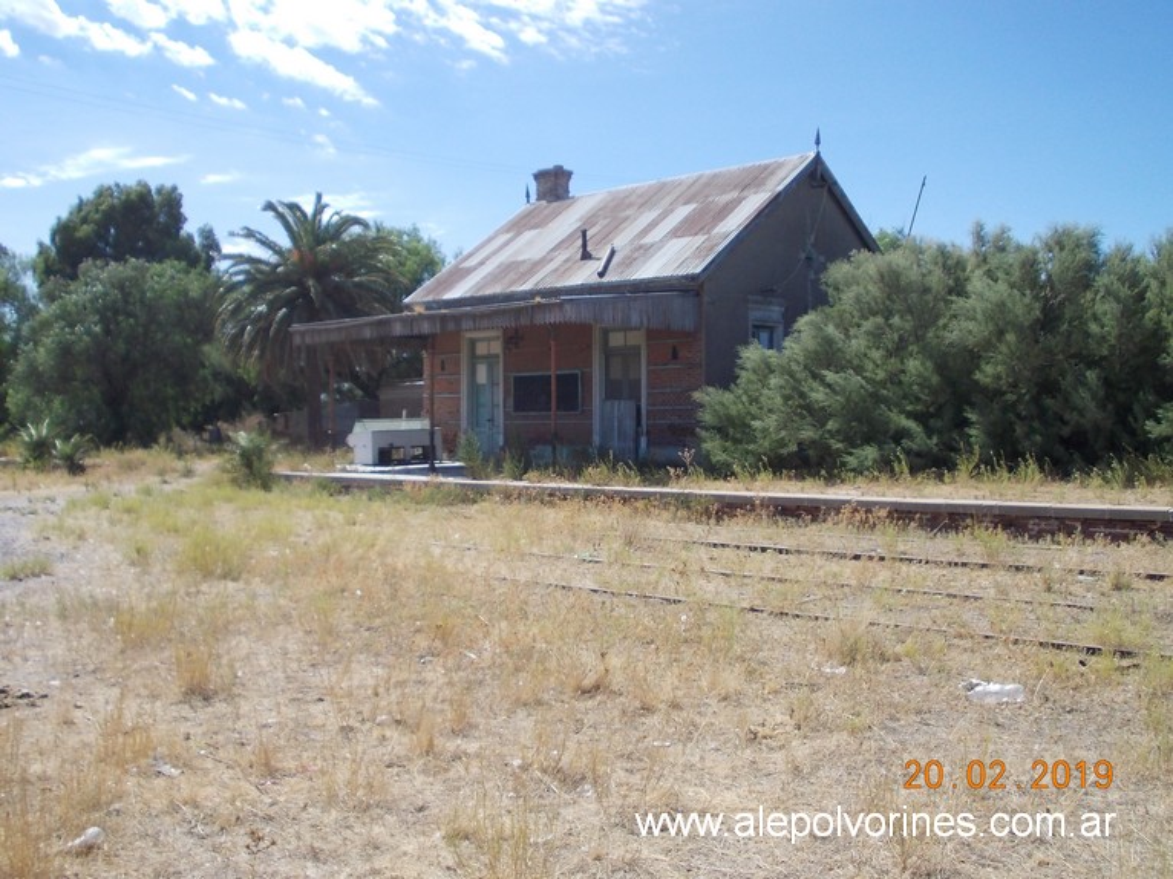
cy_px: 440
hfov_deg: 49.0
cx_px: 586
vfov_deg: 37.7
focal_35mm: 38
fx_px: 1287
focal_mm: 5.3
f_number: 6.2
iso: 80
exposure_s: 1/250
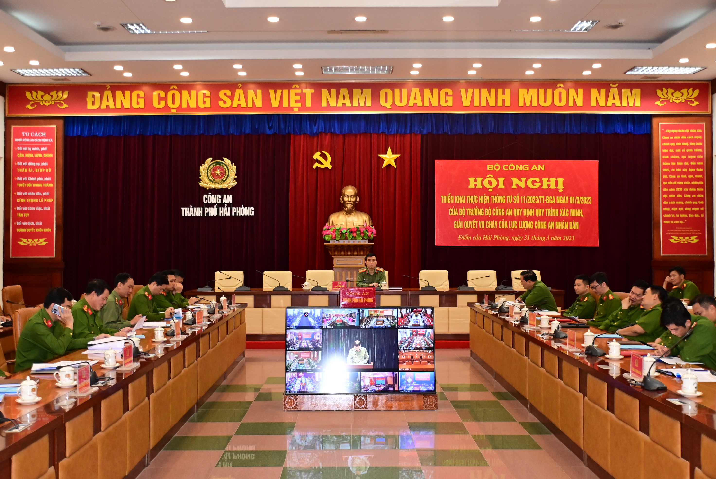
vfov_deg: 33.5
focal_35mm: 40
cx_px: 358
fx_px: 796
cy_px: 240
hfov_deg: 48.4
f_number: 4.5
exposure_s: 1/200
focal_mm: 27
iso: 2500
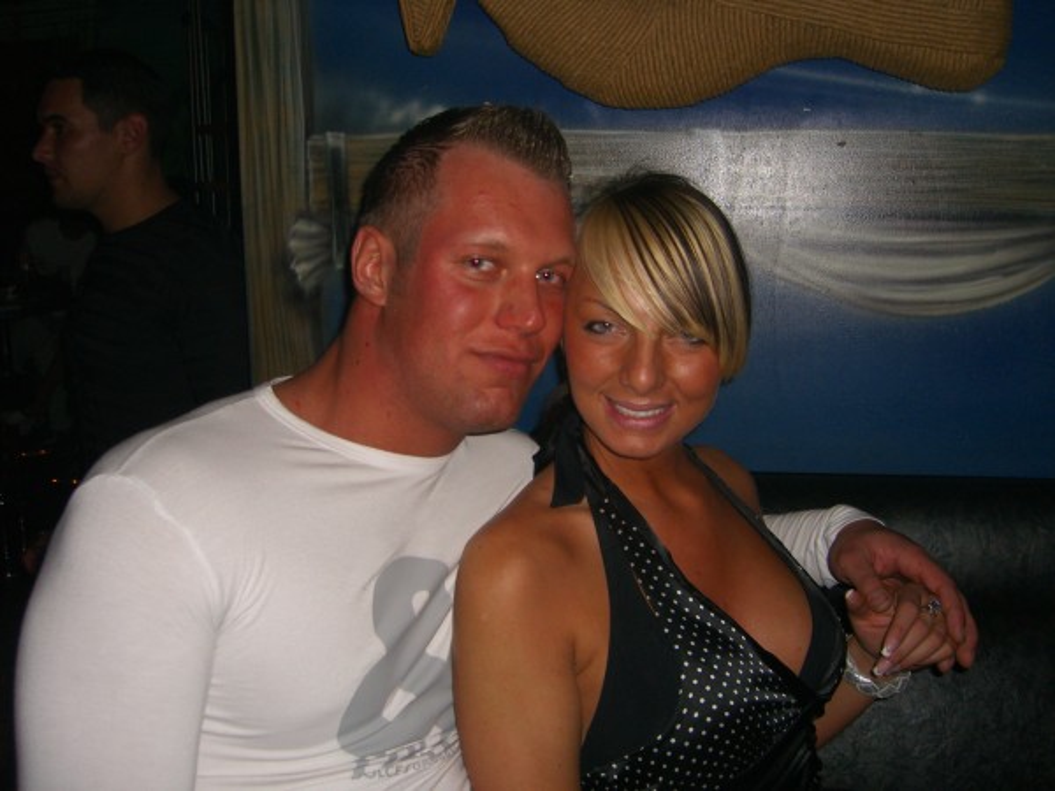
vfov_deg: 37.7
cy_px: 396
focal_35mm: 38
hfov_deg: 49.0
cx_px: 528
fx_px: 1158
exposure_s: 1/60
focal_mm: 7.9
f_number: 2.8
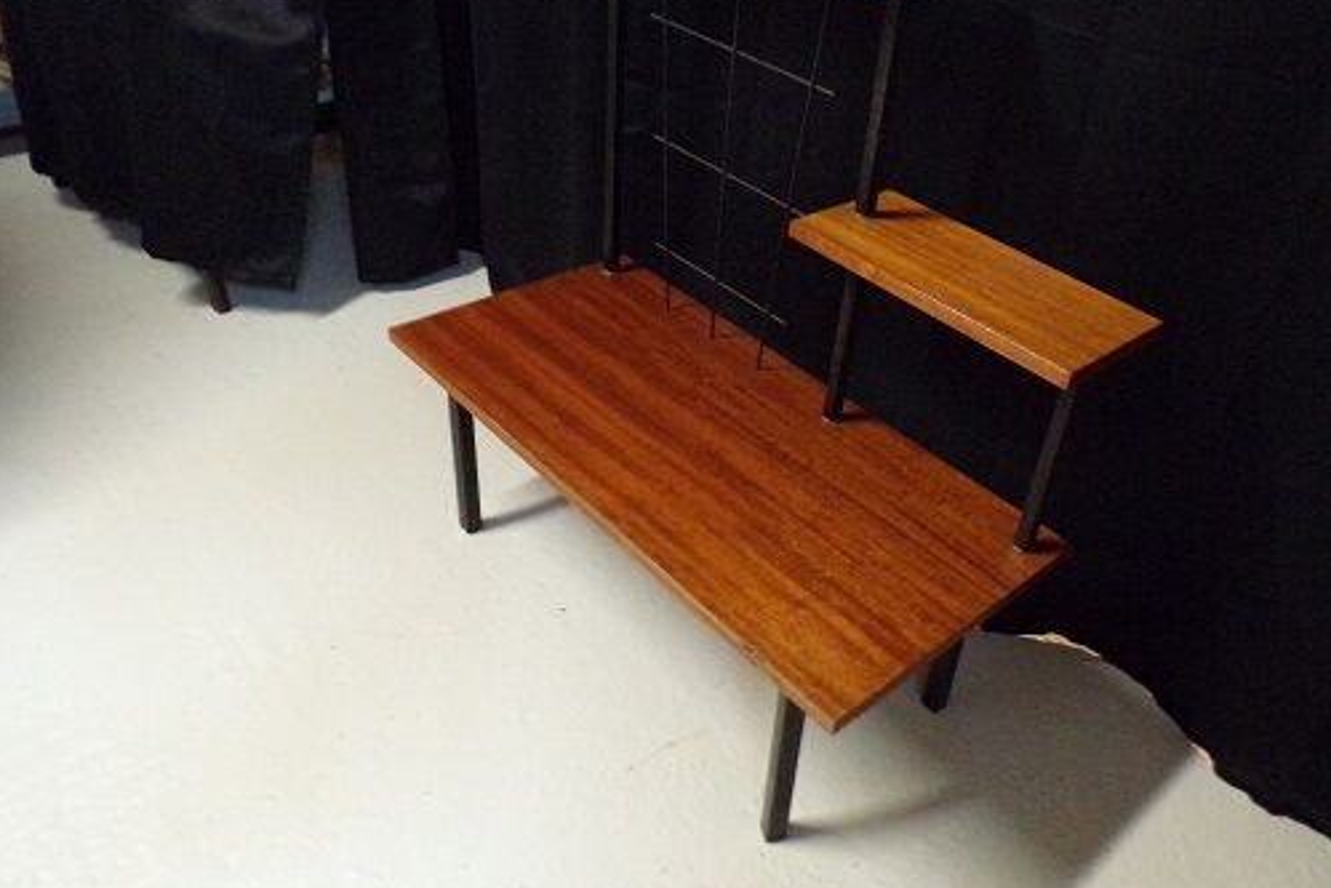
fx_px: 1109
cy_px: 368
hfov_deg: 61.5
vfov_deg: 43.5
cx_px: 790
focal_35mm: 30
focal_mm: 4.3
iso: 800
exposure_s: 1/9
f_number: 3
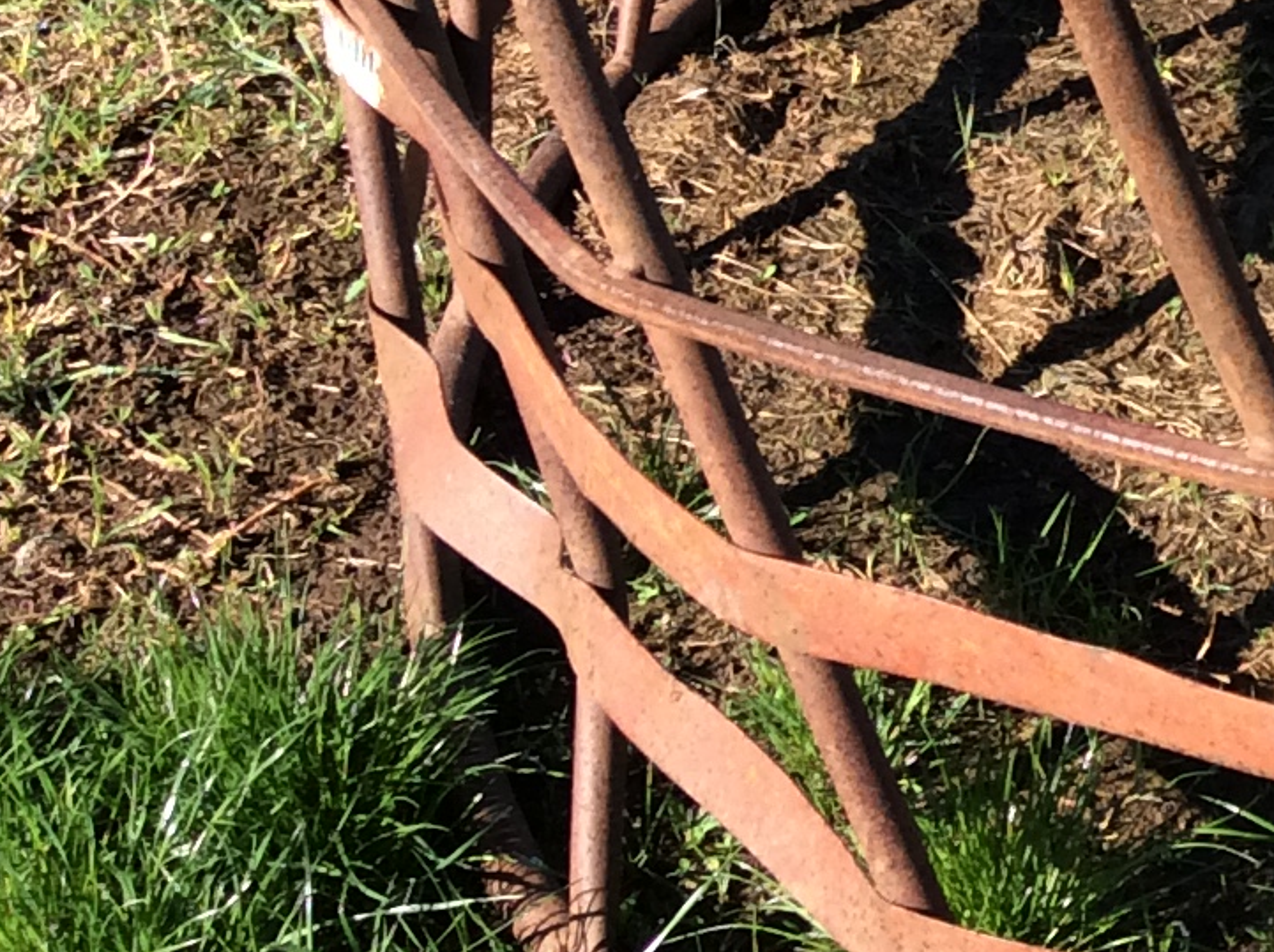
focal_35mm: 115
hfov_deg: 15.3
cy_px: -327
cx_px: 2113
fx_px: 4228
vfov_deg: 12.4
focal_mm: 3.3
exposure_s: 1/615
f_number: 2.4
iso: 32
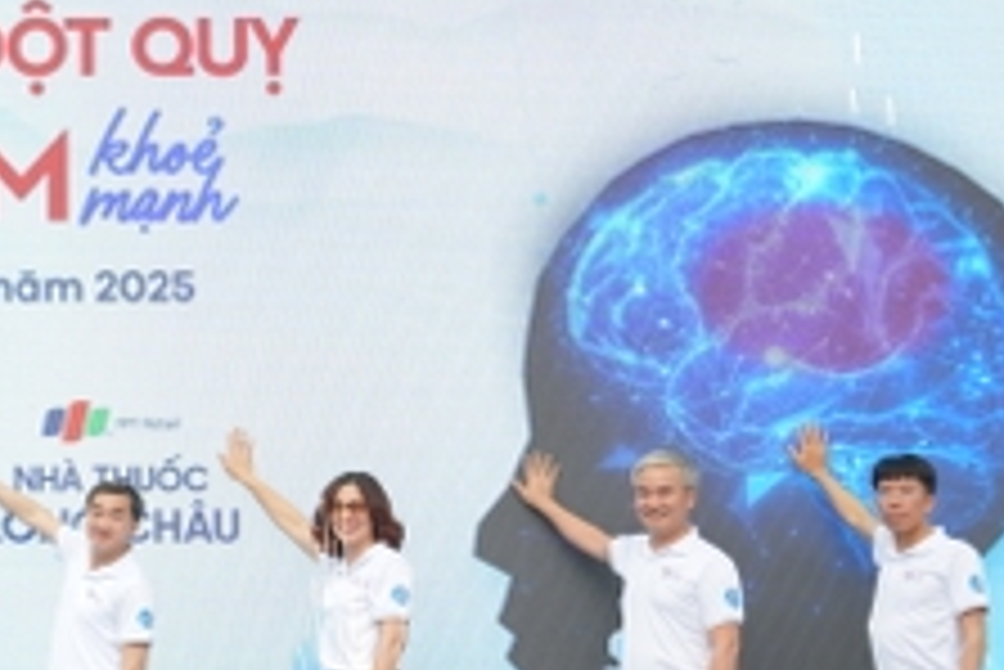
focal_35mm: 135
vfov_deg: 10.2
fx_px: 3767
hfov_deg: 14.7
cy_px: 461
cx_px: -185
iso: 100
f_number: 5.6
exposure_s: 1/125
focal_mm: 47
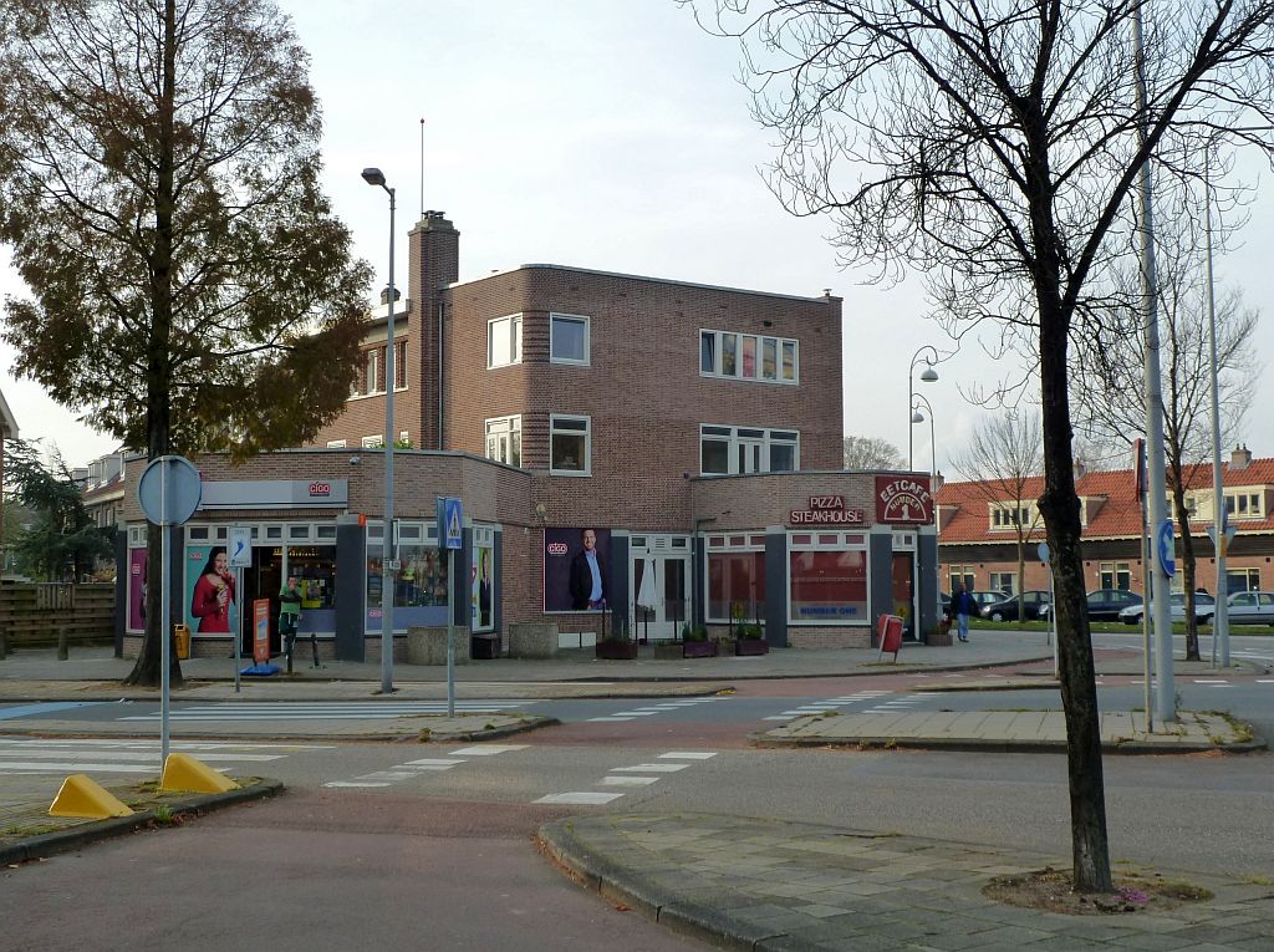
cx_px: 637
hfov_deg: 43.0
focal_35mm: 44
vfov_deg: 32.8
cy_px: 476
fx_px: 1617
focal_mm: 7.3
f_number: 4
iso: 125
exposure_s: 1/160
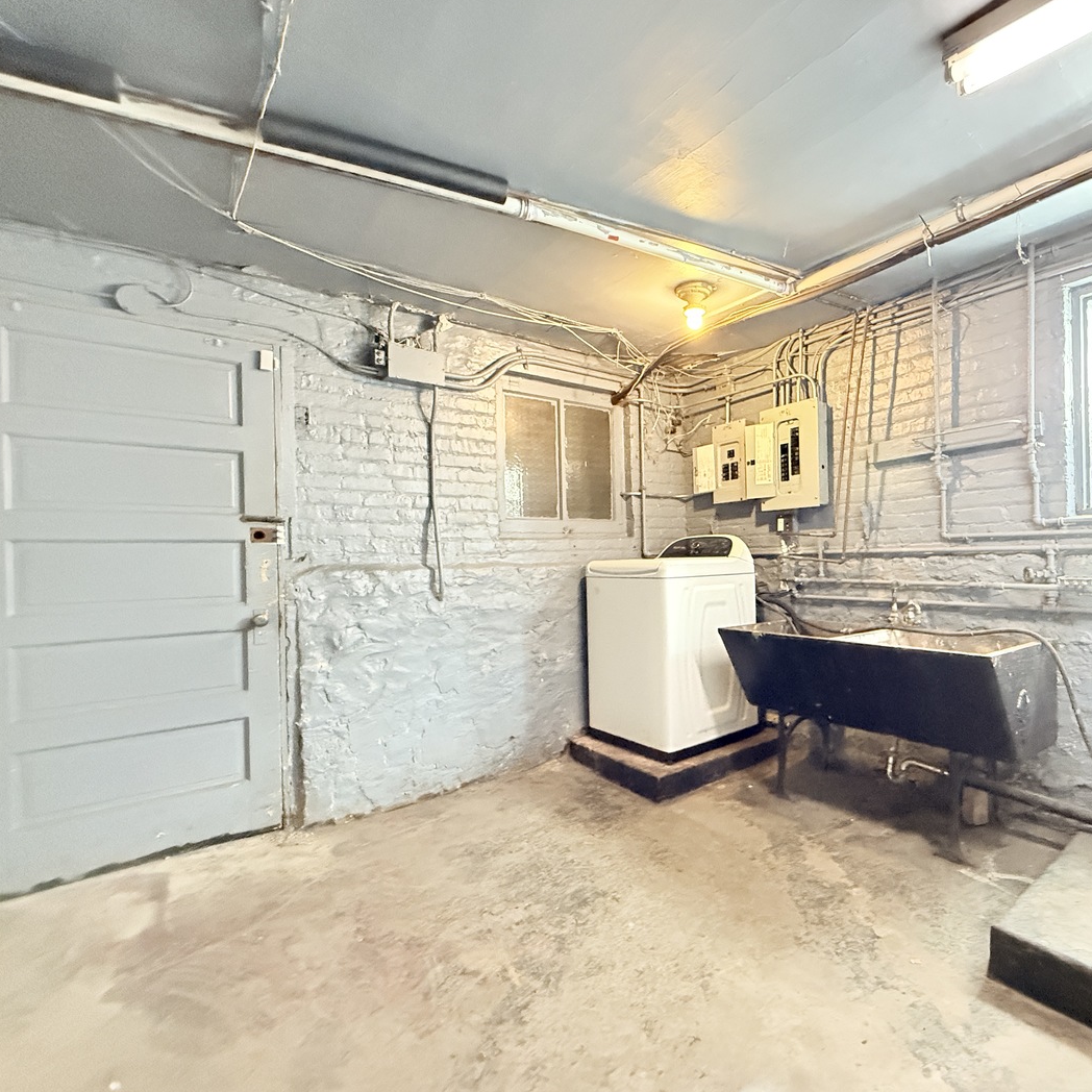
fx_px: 607
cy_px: 555
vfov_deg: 84.0
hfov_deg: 82.5
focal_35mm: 17
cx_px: 678
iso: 1250
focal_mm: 2.22
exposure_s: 1/60
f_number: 2.2
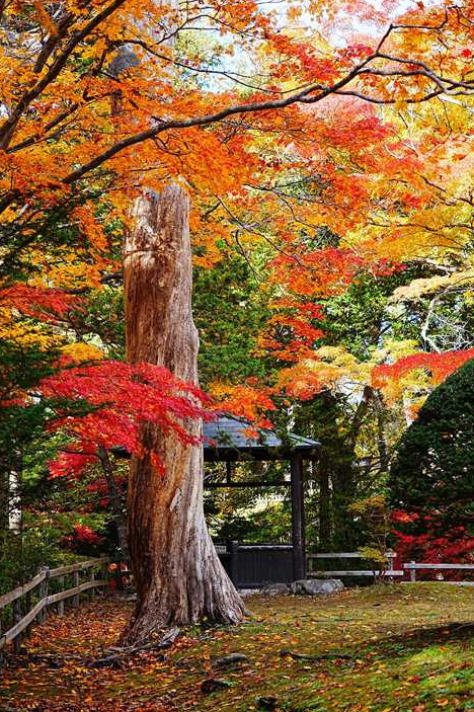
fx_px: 1305
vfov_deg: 30.5
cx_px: 207
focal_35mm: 66
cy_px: 351
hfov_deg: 20.6
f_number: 5.6
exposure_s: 1/100
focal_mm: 58
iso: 100
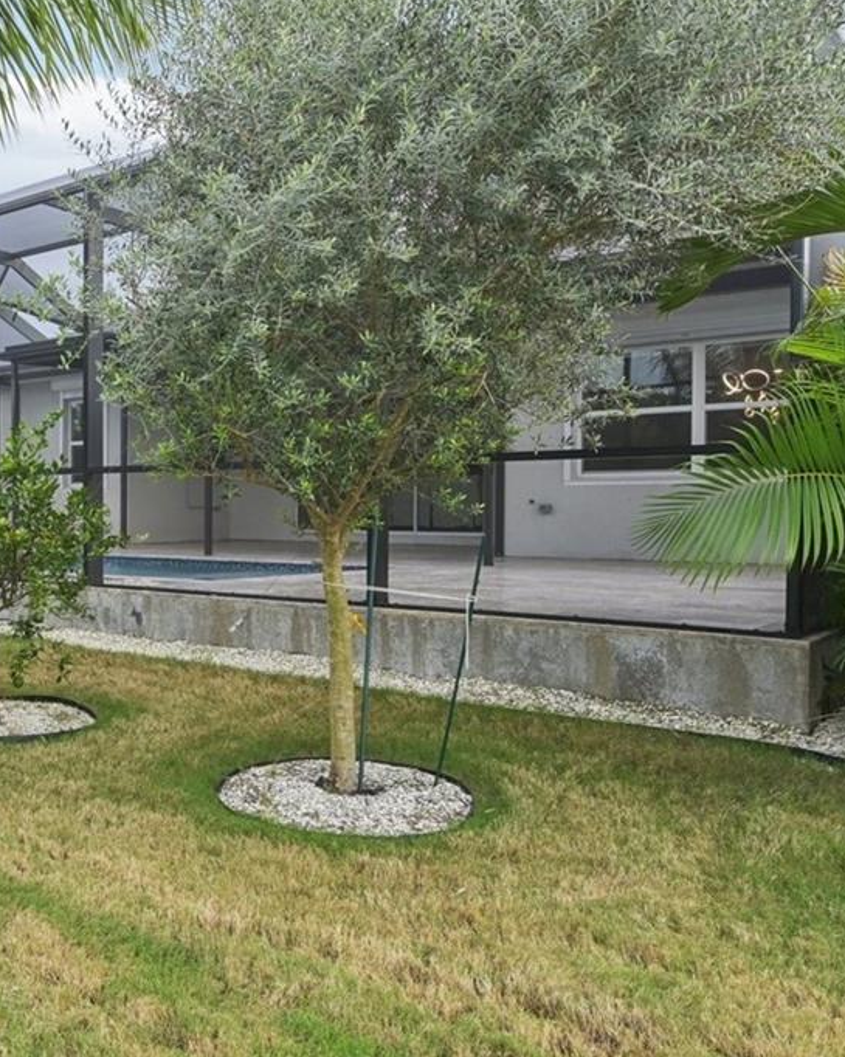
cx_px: 36
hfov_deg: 39.1
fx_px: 1067
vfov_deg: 52.7
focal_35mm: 34
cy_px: 518
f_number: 8
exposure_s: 1/160
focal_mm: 15.5
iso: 400
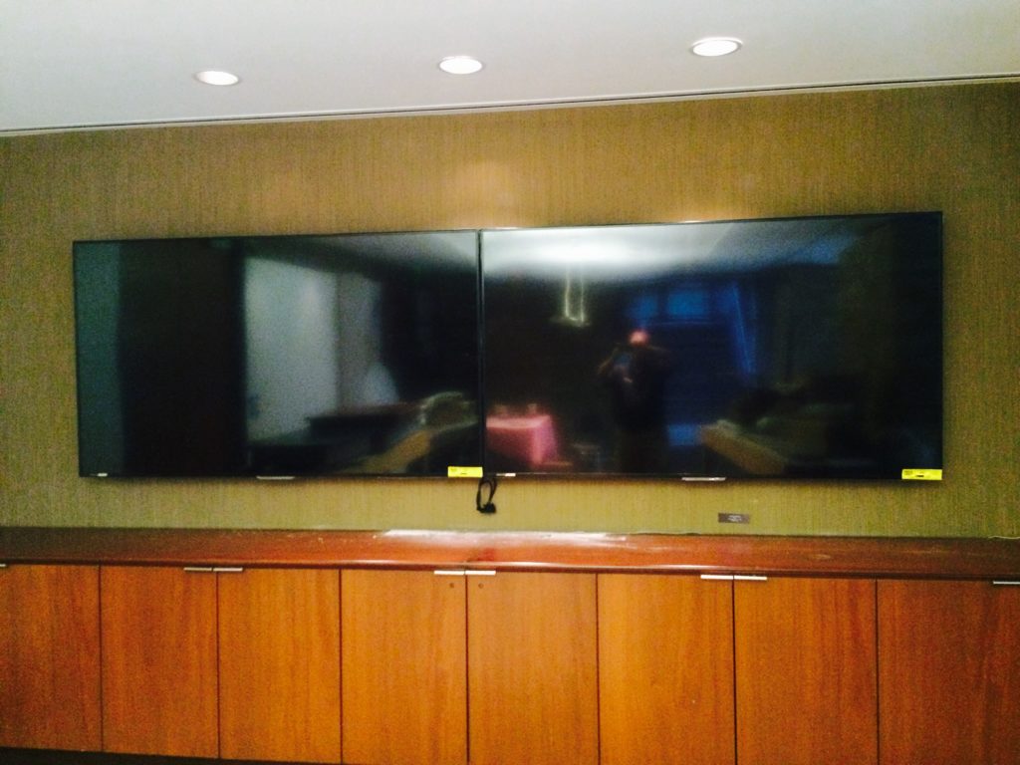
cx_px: 510
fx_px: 855
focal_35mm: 29
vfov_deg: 48.2
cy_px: 382
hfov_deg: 61.7
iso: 400
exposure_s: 1/15
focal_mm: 4.15
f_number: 2.2
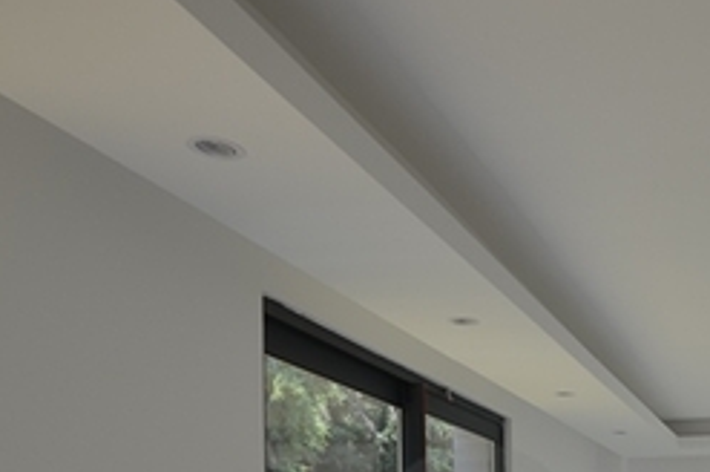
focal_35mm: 44
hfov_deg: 39.1
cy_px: 581
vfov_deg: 26.6
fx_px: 867
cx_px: 717
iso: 100
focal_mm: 10
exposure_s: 1/80
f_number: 6.3
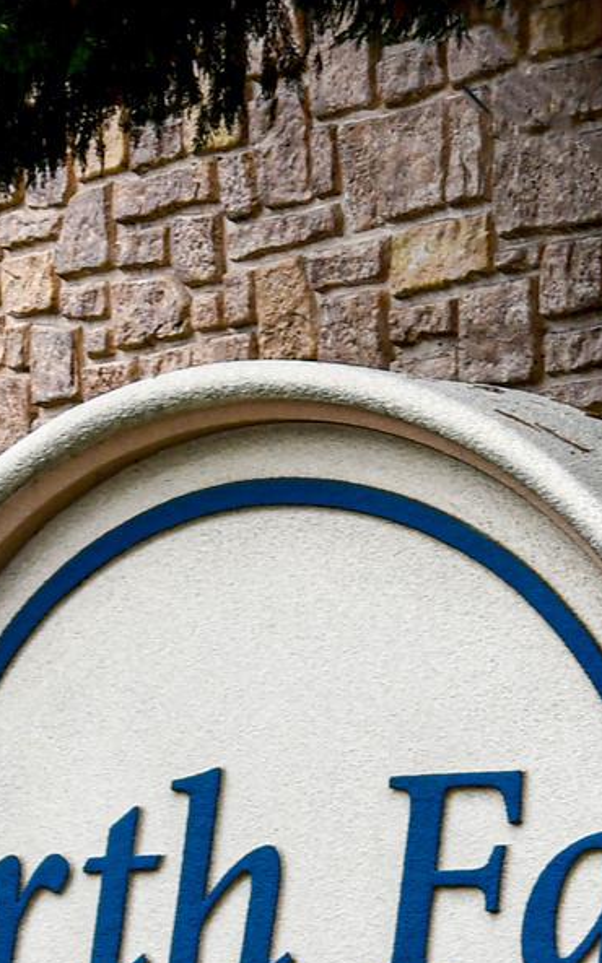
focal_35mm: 127
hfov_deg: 10.3
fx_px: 3334
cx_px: 486
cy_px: 897
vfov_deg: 16.2
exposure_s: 1/200
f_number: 7.1
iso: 100
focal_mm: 24
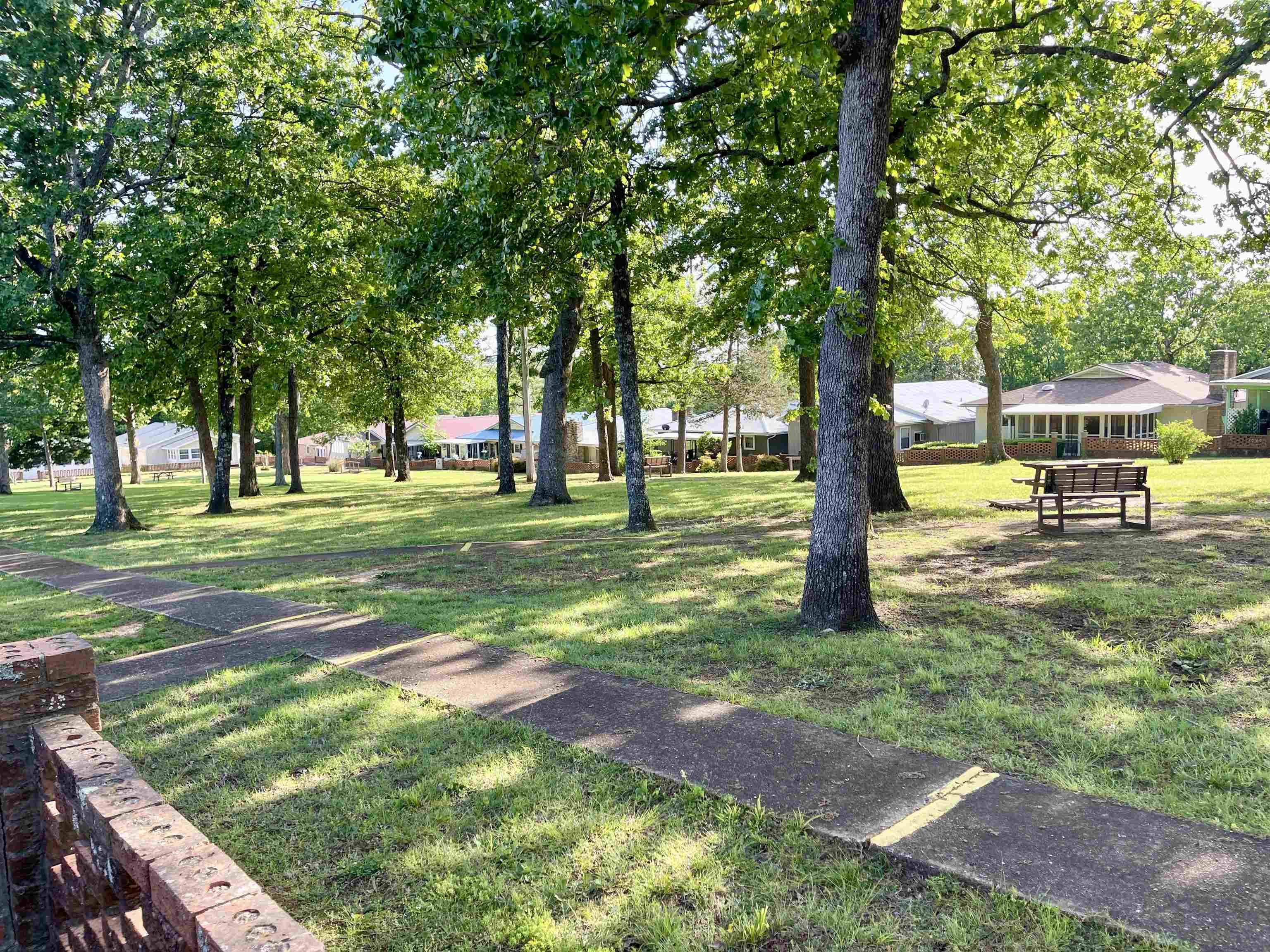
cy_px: 476
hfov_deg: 69.4
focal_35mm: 25
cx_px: 635
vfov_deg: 54.9
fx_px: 917
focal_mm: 5.1
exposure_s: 1/370
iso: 32
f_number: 1.6
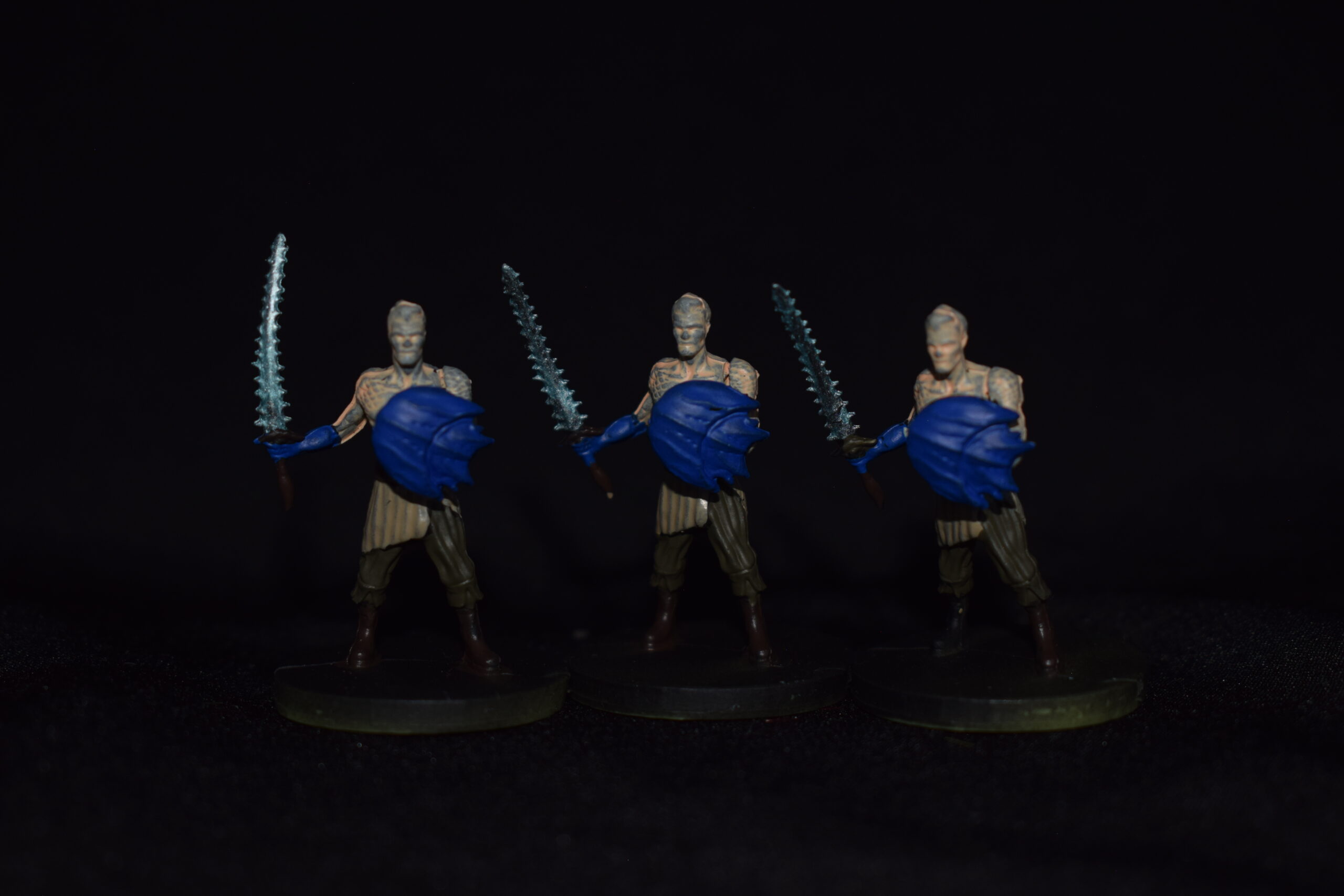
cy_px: 448
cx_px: 672
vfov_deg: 18.9
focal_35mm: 72
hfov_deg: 28.1
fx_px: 2688
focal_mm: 48
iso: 200
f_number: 5.3
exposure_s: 1/30
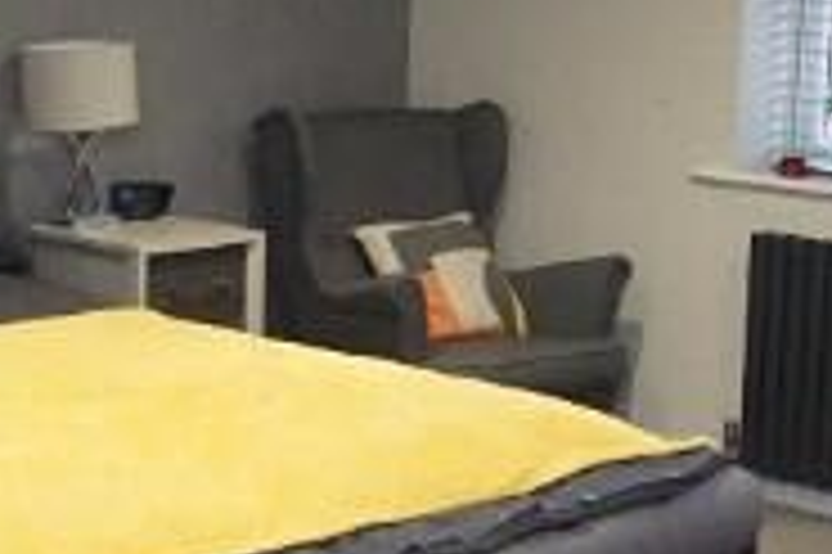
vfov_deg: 16.2
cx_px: 355
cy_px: 484
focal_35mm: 83
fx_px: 1916
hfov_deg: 24.5
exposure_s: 1/160
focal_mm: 10
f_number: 3.5
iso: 3200
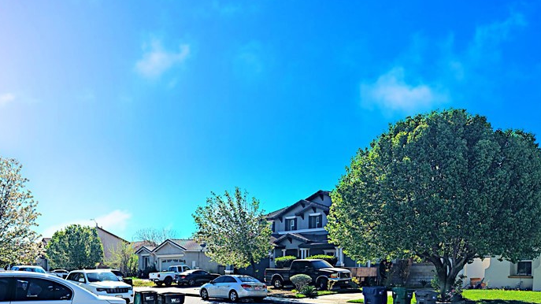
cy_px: 286
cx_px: 141
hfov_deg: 49.7
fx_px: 559
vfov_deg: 28.9
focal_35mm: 39
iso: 280
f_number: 1.8
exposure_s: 1/8000
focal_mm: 8.67
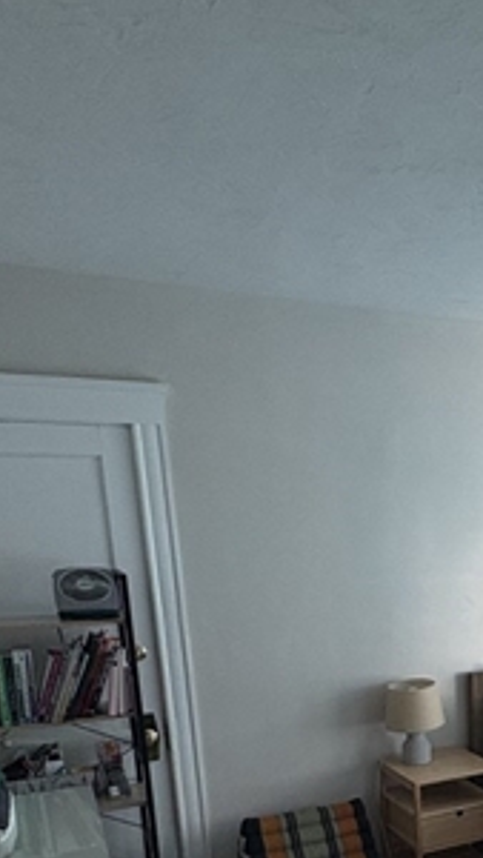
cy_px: 715
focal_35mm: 39
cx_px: 583
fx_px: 887
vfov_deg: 48.0
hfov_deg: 26.9
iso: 320
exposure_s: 1/120
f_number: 2.2
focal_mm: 2.22
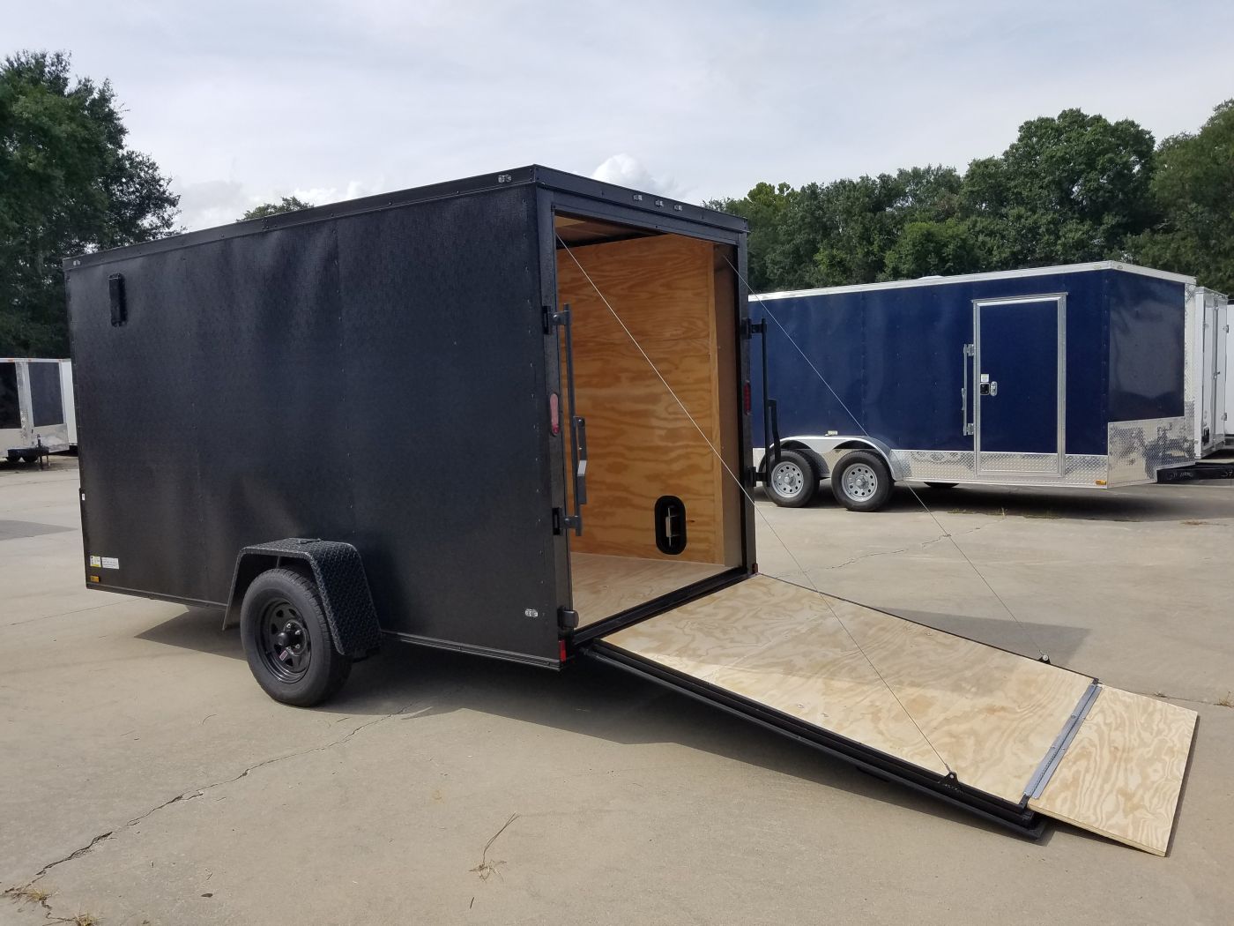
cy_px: 463
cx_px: 617
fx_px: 927
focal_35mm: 26
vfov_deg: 53.1
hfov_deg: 67.3
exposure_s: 1/2576
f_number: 1.7
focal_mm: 4.2
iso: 50
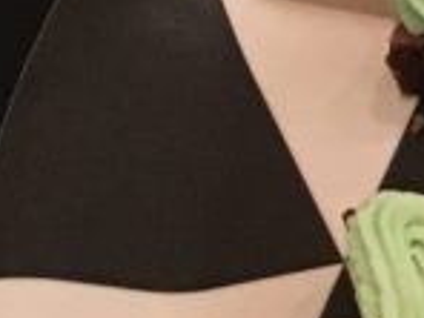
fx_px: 2450
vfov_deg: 7.3
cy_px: 427
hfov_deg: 8.1
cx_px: 1367
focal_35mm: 200
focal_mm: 4.15
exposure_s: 1/17
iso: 320
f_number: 2.2
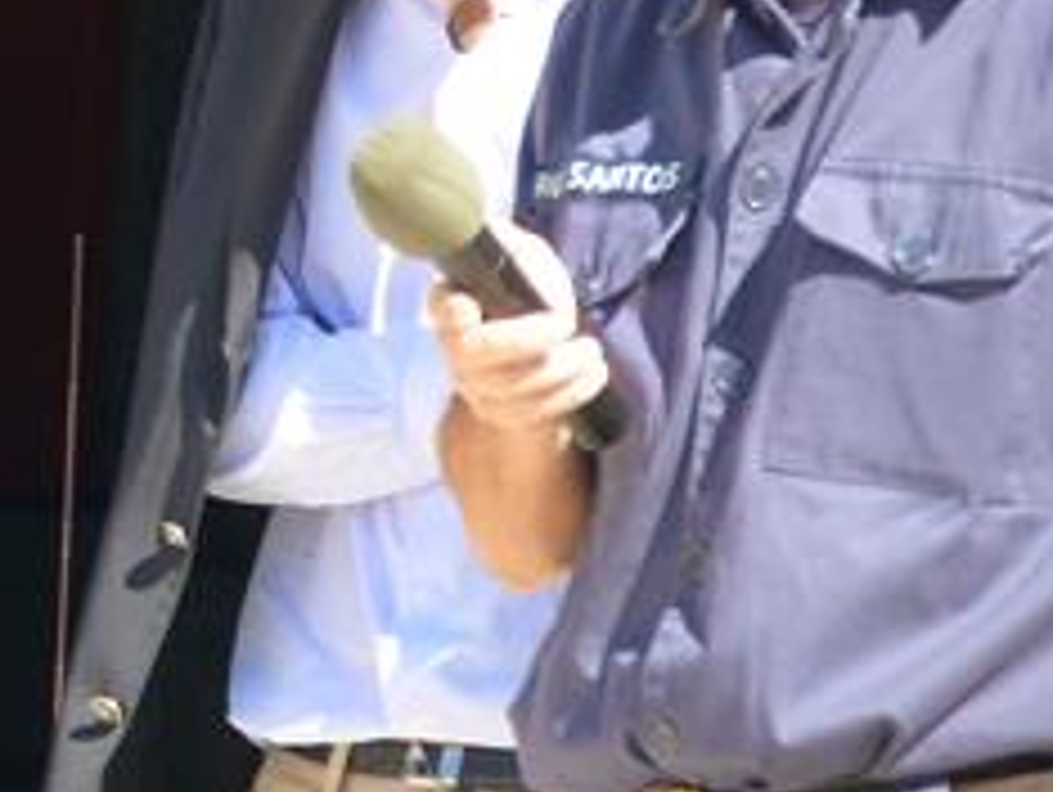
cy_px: -126
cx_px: -256
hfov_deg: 2.2
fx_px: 27649
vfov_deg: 1.6
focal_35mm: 908
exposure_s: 1/200
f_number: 4.1
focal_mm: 59.7
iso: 100
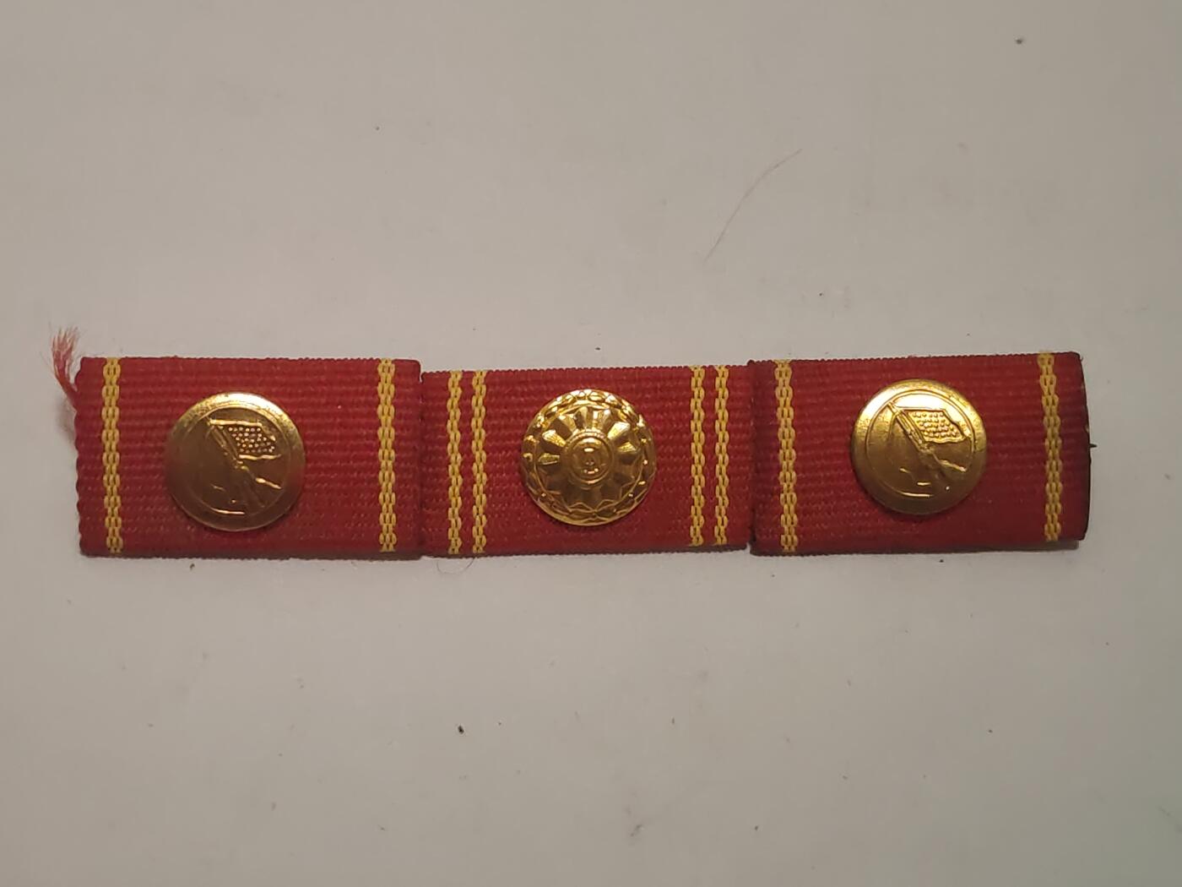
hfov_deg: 28.6
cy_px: 444
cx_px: 591
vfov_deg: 21.6
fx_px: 2322
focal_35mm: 68
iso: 800
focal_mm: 5.52
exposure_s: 1/100
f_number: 1.95
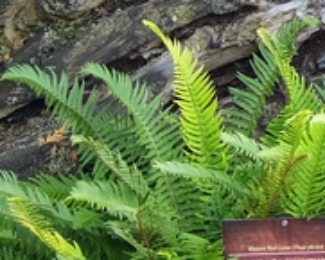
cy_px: -242
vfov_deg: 7.1
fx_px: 2040
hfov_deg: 8.3
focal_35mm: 212
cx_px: 819
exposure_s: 1/60
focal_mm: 32
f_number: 4
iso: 110
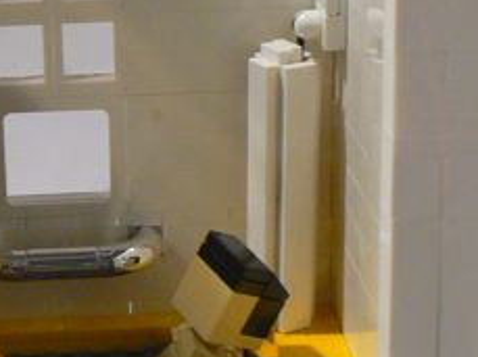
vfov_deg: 11.7
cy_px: 255
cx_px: 127
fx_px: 1737
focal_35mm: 126
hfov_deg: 15.6
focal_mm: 6
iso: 200
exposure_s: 1/30
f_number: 2.8
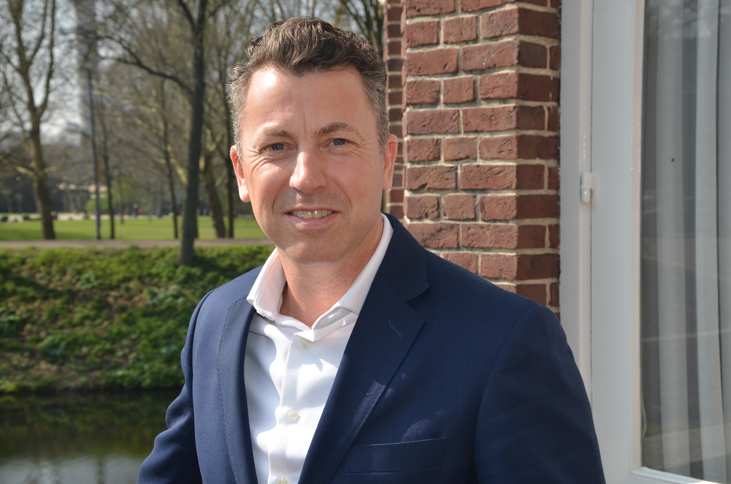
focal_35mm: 60
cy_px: 242
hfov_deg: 33.5
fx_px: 1216
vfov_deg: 22.5
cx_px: 366
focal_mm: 40
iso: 100
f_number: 7.1
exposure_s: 1/250
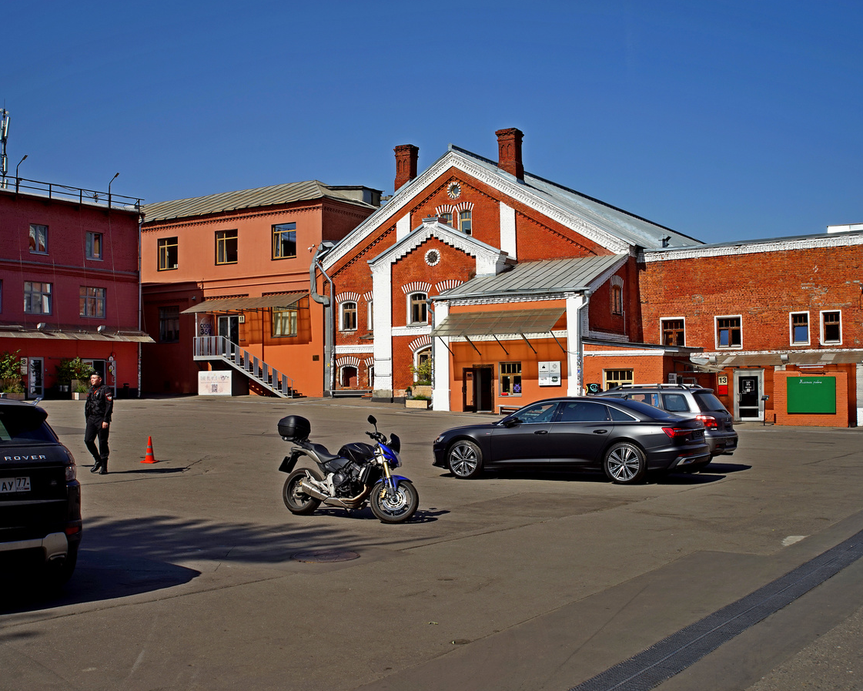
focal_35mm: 41
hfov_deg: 44.8
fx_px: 1047
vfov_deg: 36.5
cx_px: 406
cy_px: 356
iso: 100
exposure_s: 1/160
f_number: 11
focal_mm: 35
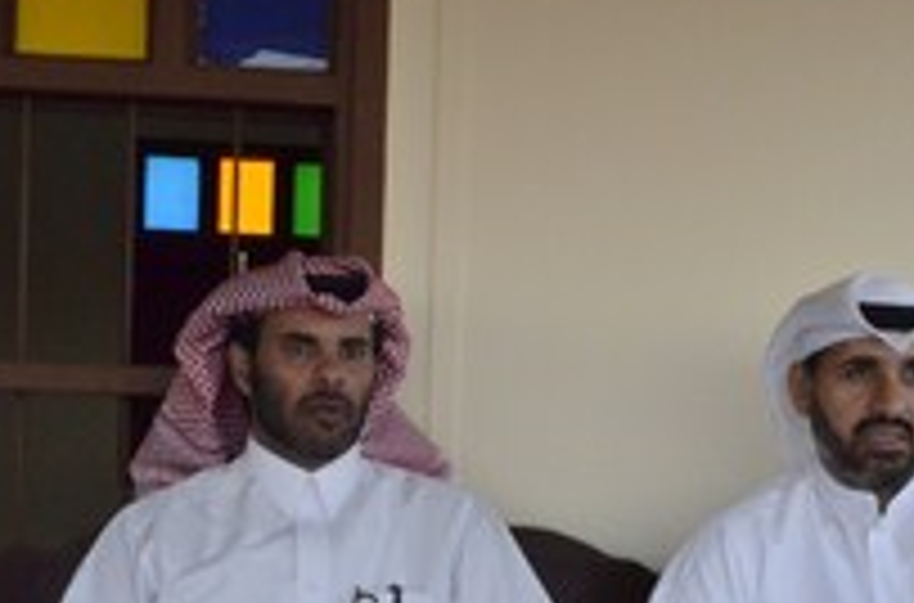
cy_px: 457
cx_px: 621
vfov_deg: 18.9
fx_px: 1797
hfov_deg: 28.3
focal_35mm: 71
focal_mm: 24
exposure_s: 1/160
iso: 3200
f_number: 14
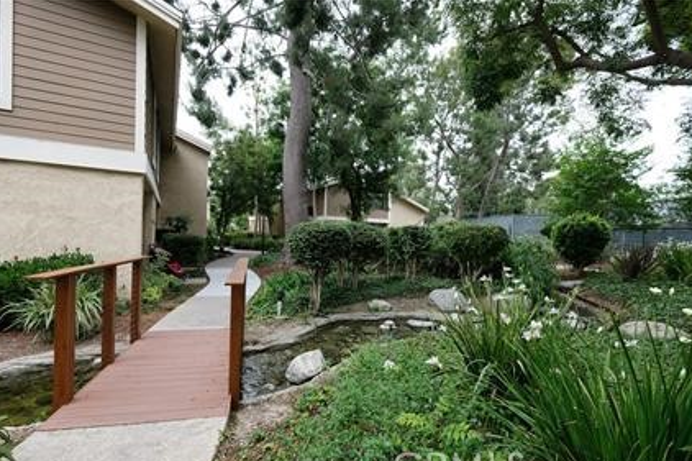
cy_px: 244
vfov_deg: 73.6
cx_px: 353
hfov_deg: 96.7
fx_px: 307
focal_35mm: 16
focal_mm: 10
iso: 400
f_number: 4
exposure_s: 1/200
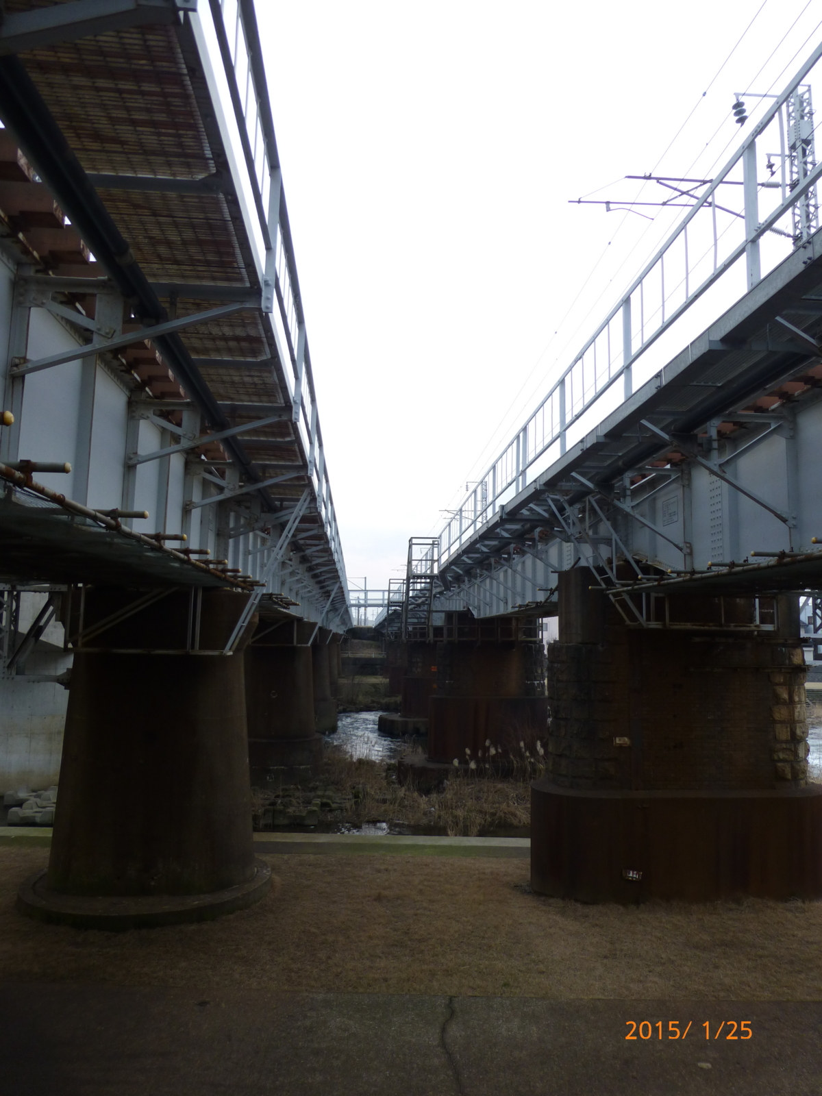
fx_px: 760
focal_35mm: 24
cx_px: 411
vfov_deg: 71.6
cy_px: 548
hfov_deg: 56.8
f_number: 3.3
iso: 100
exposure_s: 1/60
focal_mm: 4.3
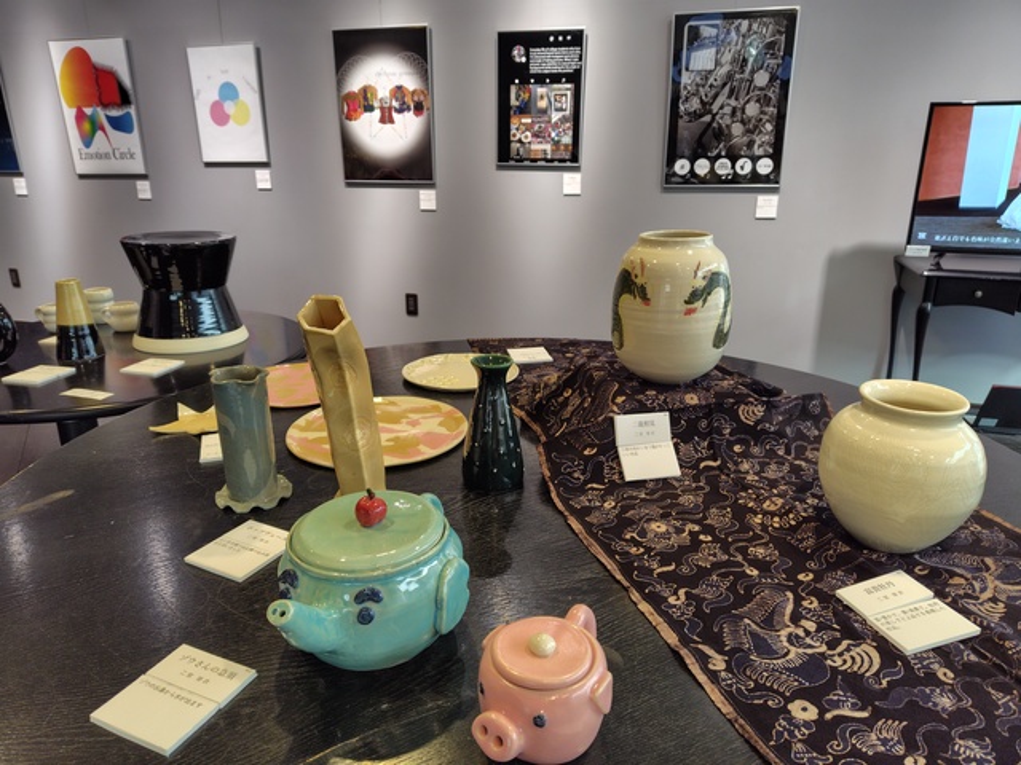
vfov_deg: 58.9
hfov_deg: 73.9
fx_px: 678
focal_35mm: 23
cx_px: 510
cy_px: 382
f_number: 1.9
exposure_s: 1/60
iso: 207
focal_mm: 5.6
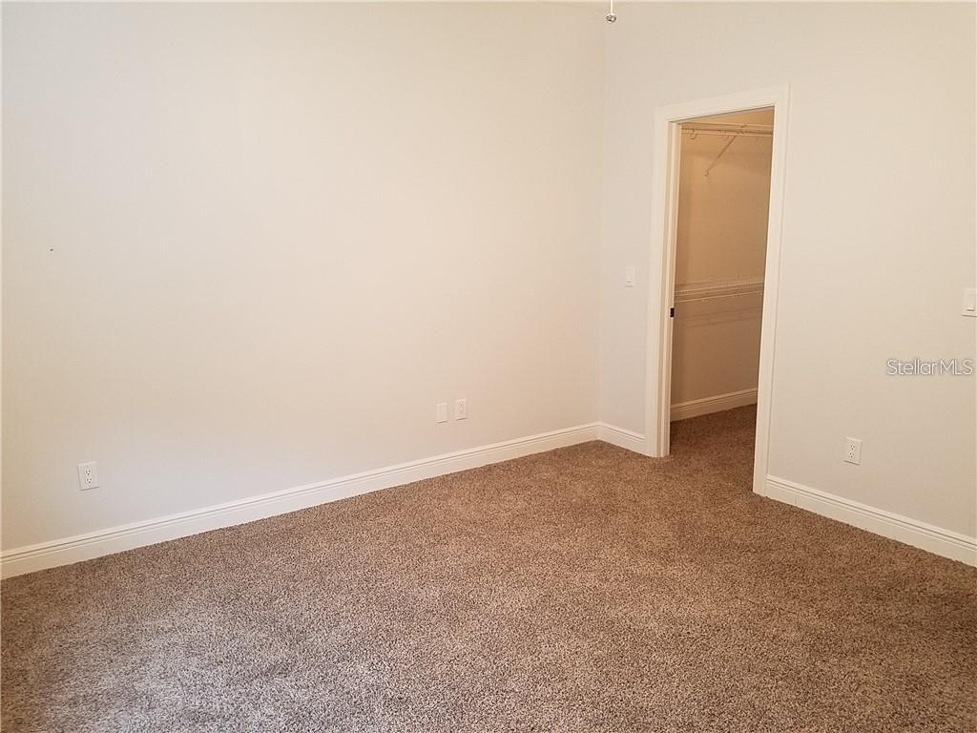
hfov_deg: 67.3
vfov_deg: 53.1
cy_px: 366
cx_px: 488
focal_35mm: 26
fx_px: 734
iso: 160
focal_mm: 4.2
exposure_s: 1/30
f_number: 1.7
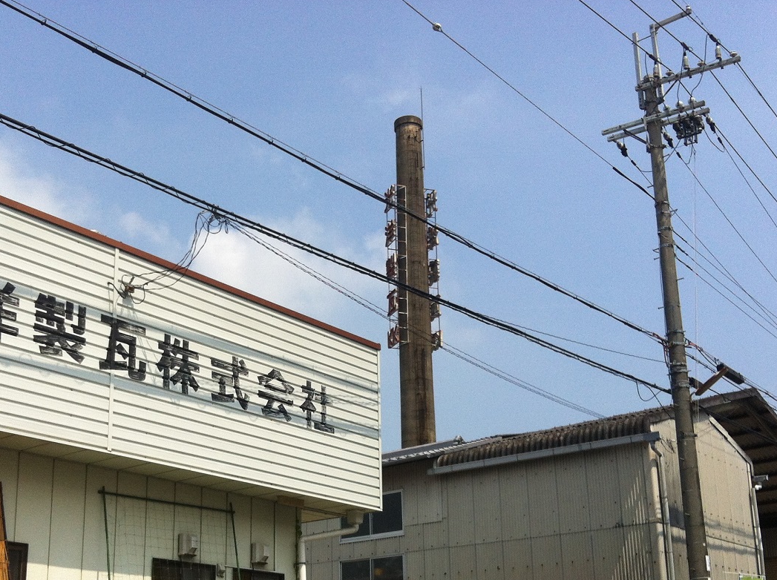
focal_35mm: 52
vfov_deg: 27.6
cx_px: 302
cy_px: 429
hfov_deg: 36.7
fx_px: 1165
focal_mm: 3.85
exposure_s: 1/2514
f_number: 2.8
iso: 80
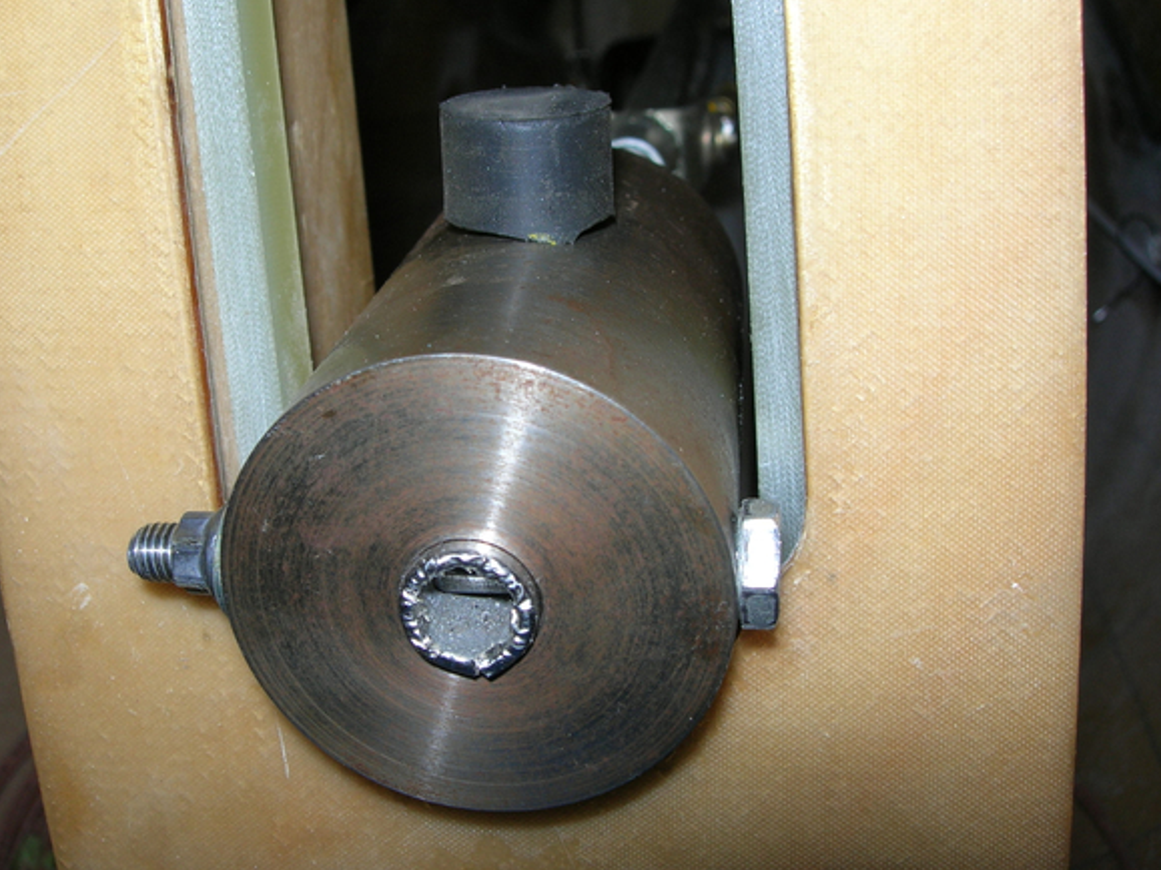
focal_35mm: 42
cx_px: 525
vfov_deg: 34.3
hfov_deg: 44.7
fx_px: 1408
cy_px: 403
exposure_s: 1/60.1
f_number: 4.8
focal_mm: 7.8
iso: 64
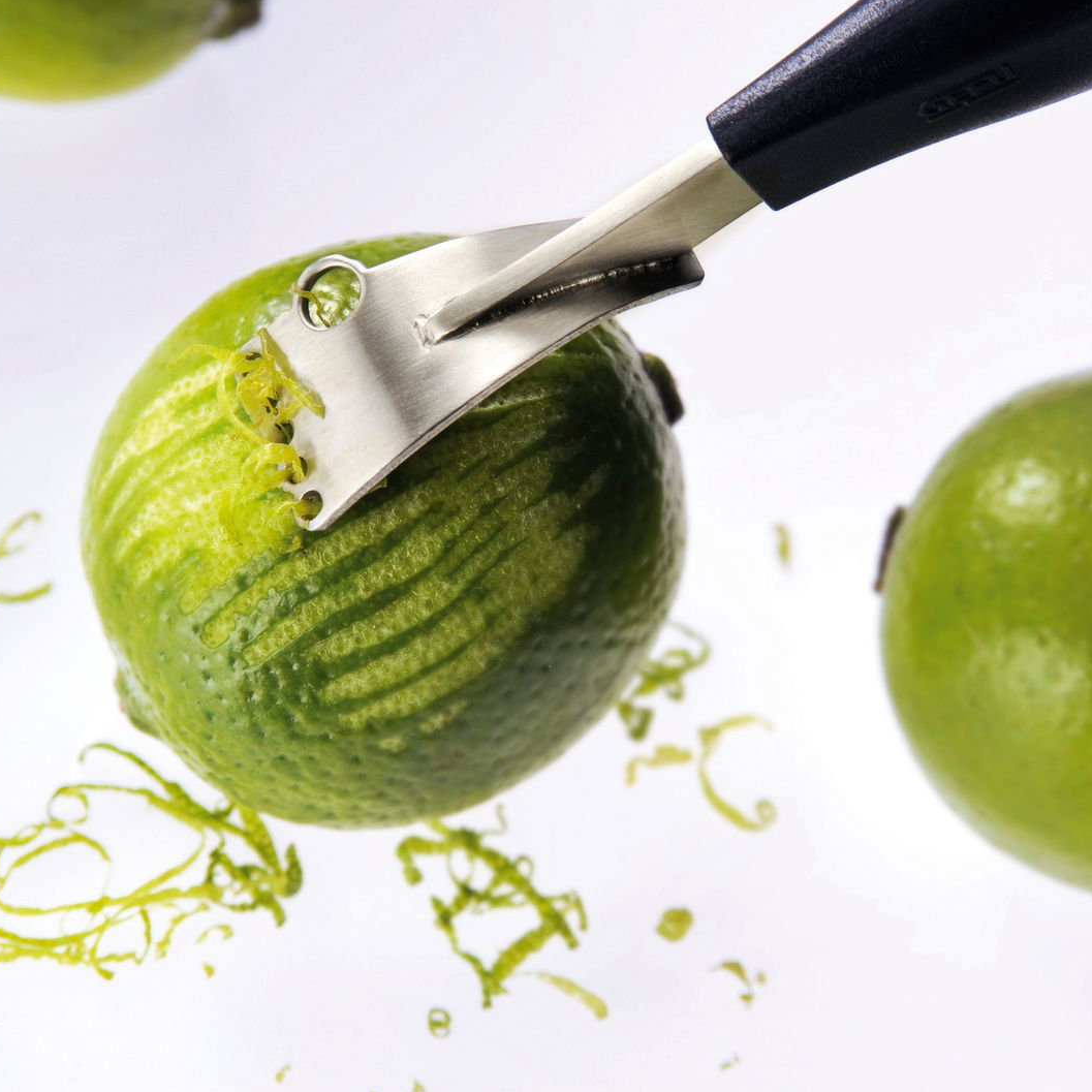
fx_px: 4818
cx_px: 549
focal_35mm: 135
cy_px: 545
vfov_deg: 12.9
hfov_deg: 12.9
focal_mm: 105
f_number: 11
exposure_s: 1/100
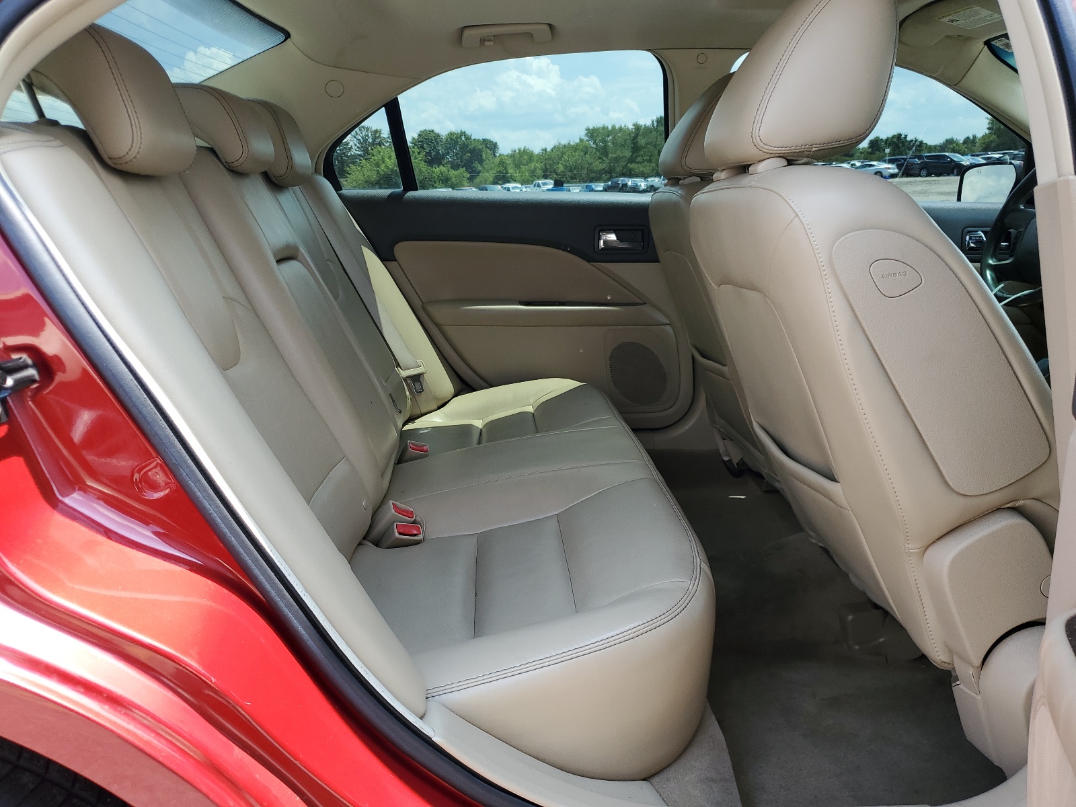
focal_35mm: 26
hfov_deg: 67.3
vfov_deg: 53.1
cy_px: 404
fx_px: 808
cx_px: 538
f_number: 1.5
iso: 50
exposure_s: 1/417
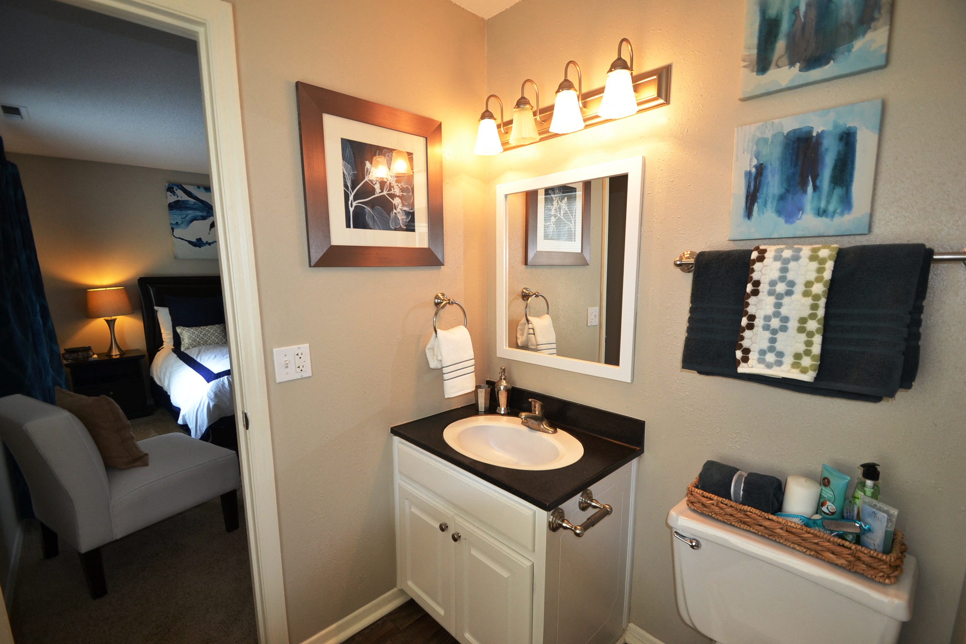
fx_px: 402
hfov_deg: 100.4
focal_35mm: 15
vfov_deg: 77.3
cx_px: 483
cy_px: 322
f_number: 4
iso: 400
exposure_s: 1/60
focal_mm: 10
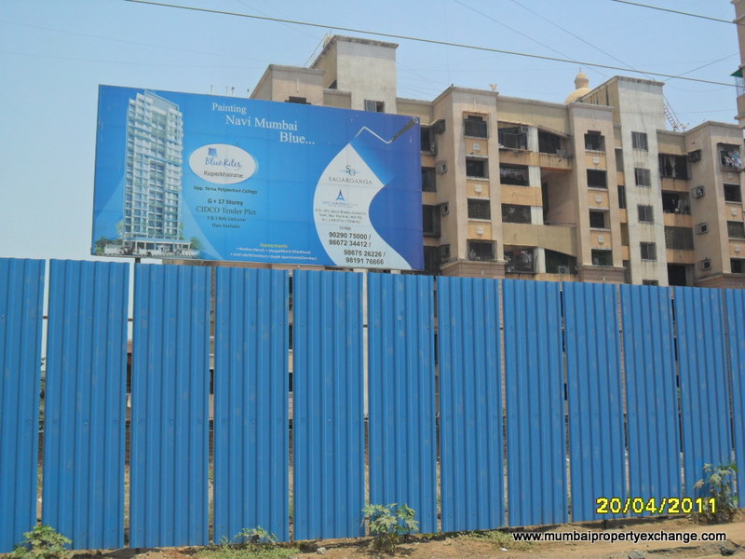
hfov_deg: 42.9
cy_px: 280
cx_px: 372
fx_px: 947
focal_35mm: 44
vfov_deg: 32.9
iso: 100
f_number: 4.5
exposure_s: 1/750
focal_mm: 7.8
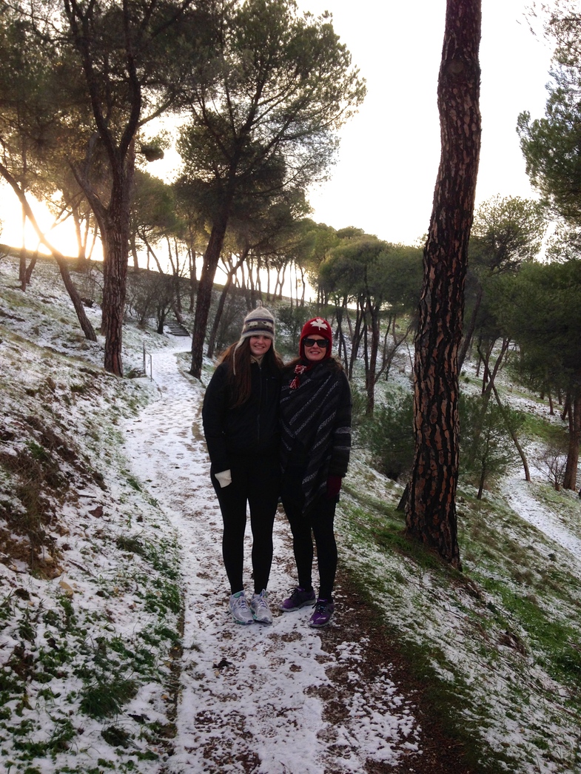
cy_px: 387
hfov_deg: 43.0
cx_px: 290
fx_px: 738
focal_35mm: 33
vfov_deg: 55.3
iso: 50
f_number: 2.4
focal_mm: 4.12
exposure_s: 1/184
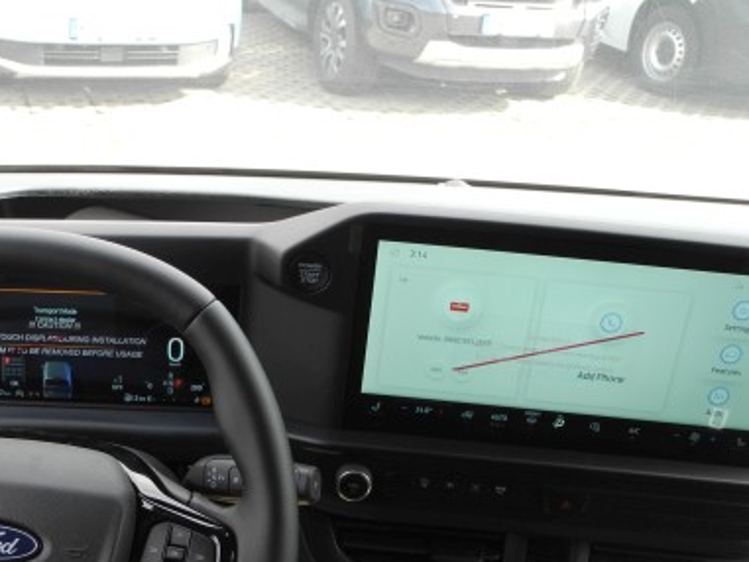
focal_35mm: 47
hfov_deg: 39.7
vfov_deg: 30.6
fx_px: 1017
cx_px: 222
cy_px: 391
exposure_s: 1/125
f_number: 2.8
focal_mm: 6
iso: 100
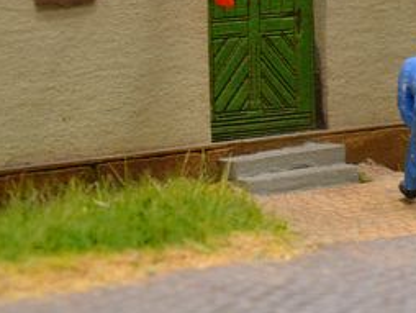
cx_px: 463
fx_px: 7337
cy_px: 66
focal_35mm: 610
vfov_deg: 2.4
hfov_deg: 3.2
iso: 400
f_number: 11
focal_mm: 105
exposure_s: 1
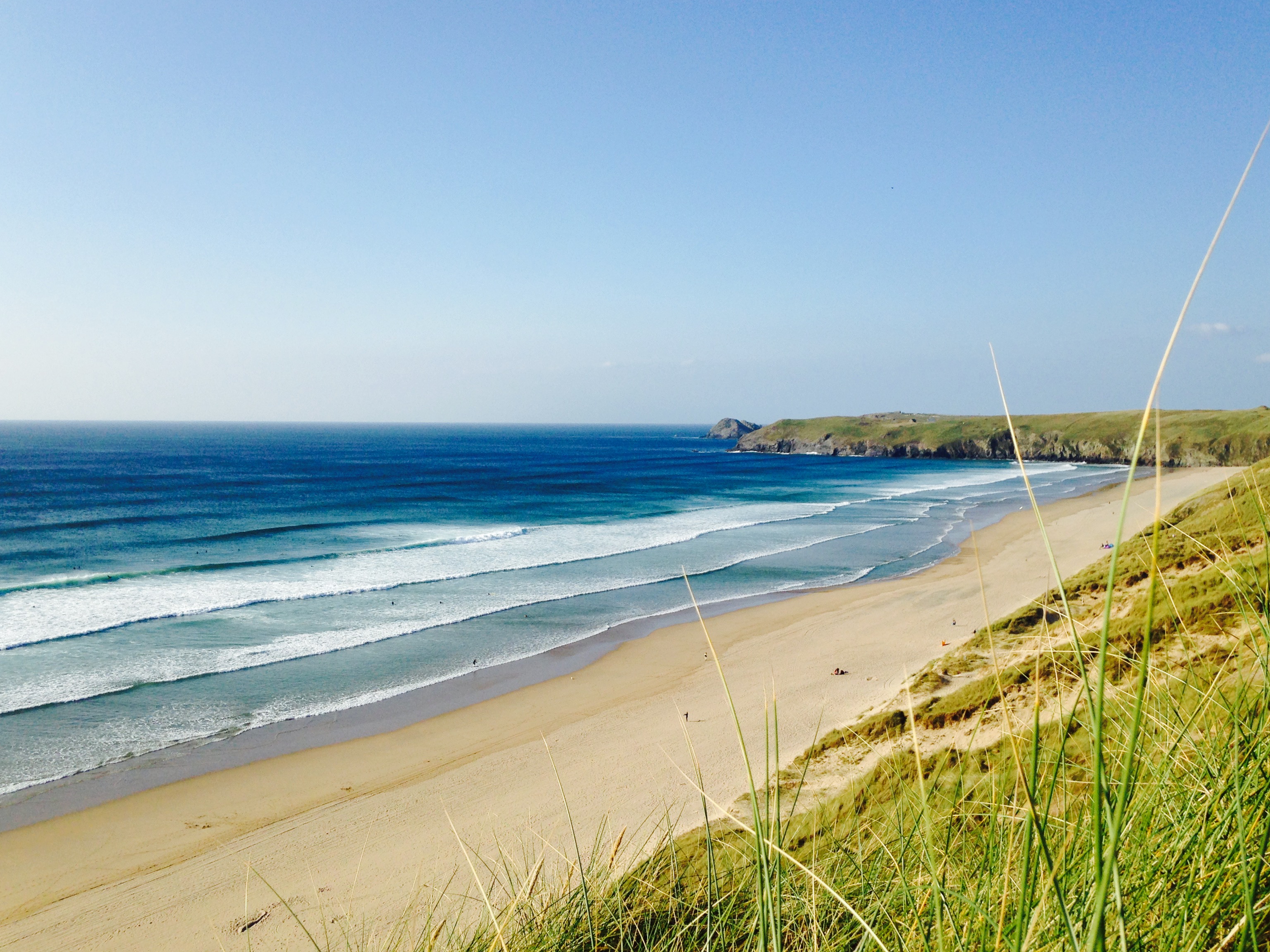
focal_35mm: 35
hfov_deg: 52.6
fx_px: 1284
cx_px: 628
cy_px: 463
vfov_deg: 40.7
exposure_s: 1/2088
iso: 50
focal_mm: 4.12
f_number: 2.4
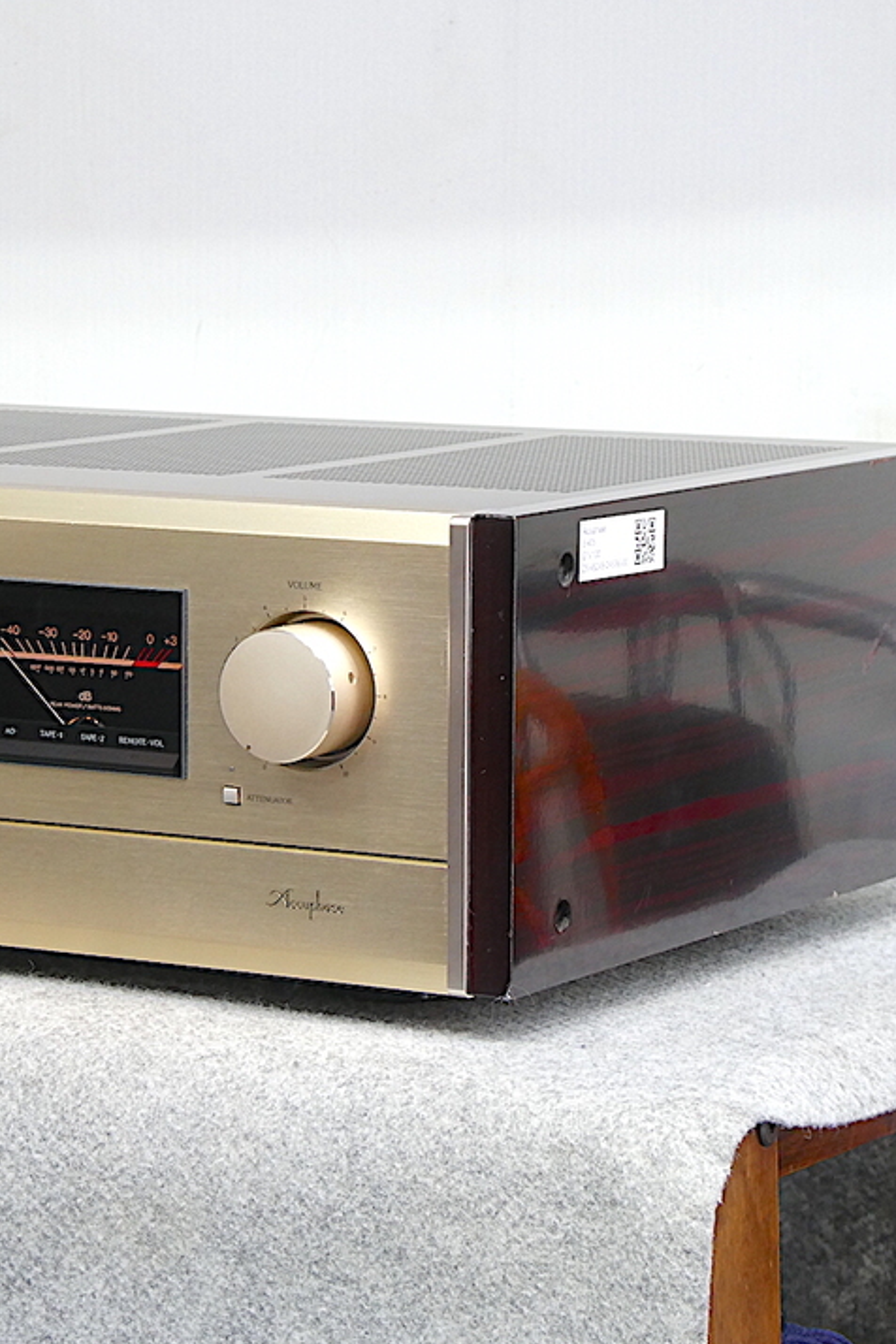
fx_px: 5114
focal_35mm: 137
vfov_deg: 15.0
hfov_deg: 10.0
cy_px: 676
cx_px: 166
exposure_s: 1/5
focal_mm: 17.5
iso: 200
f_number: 5
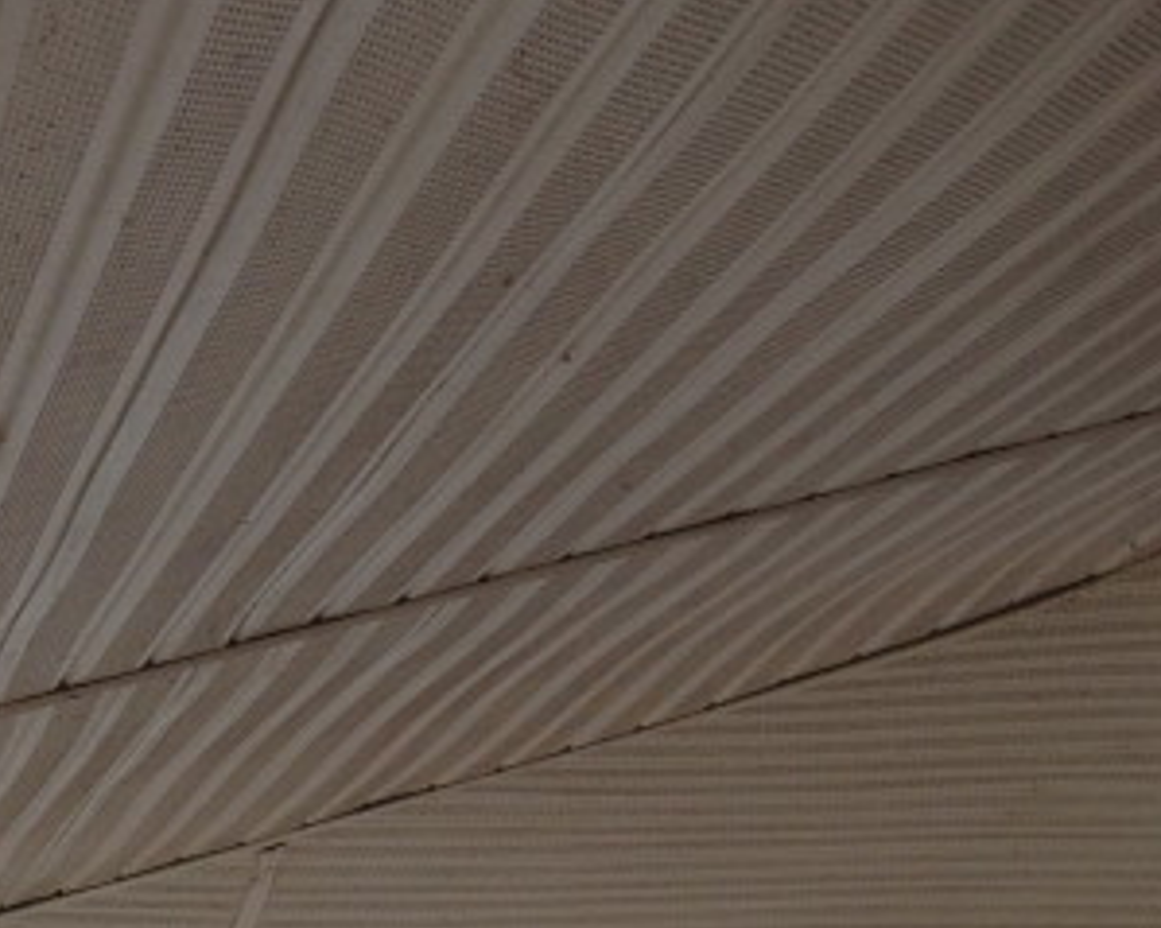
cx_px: 105
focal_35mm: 117
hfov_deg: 16.2
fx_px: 4019
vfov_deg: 13.0
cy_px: 39
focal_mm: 4.28
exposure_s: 1/1284
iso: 50
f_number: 2.4
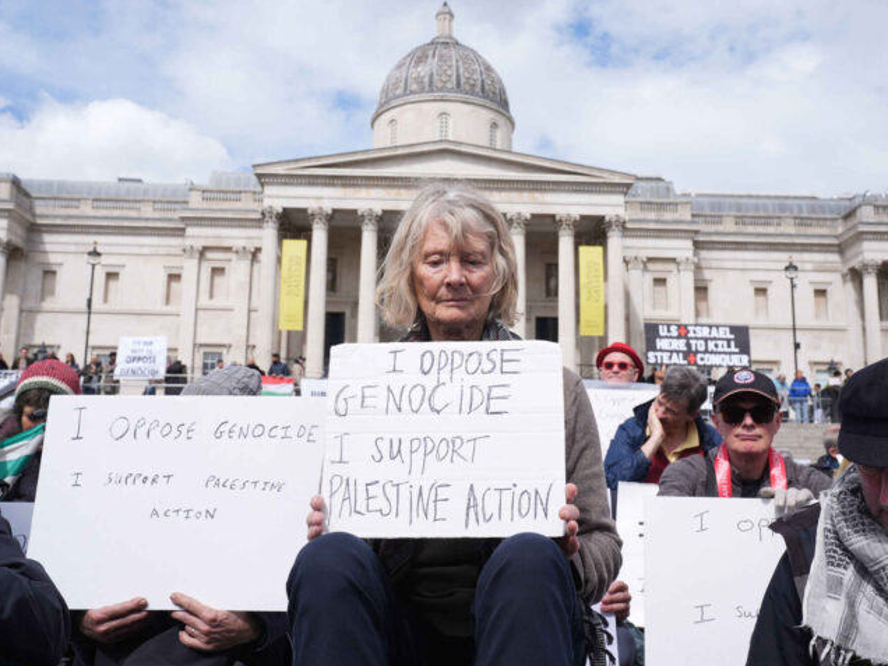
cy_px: 332
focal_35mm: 37
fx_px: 949
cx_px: 452
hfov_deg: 50.1
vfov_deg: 38.7
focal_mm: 34
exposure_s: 1/640
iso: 250
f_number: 8
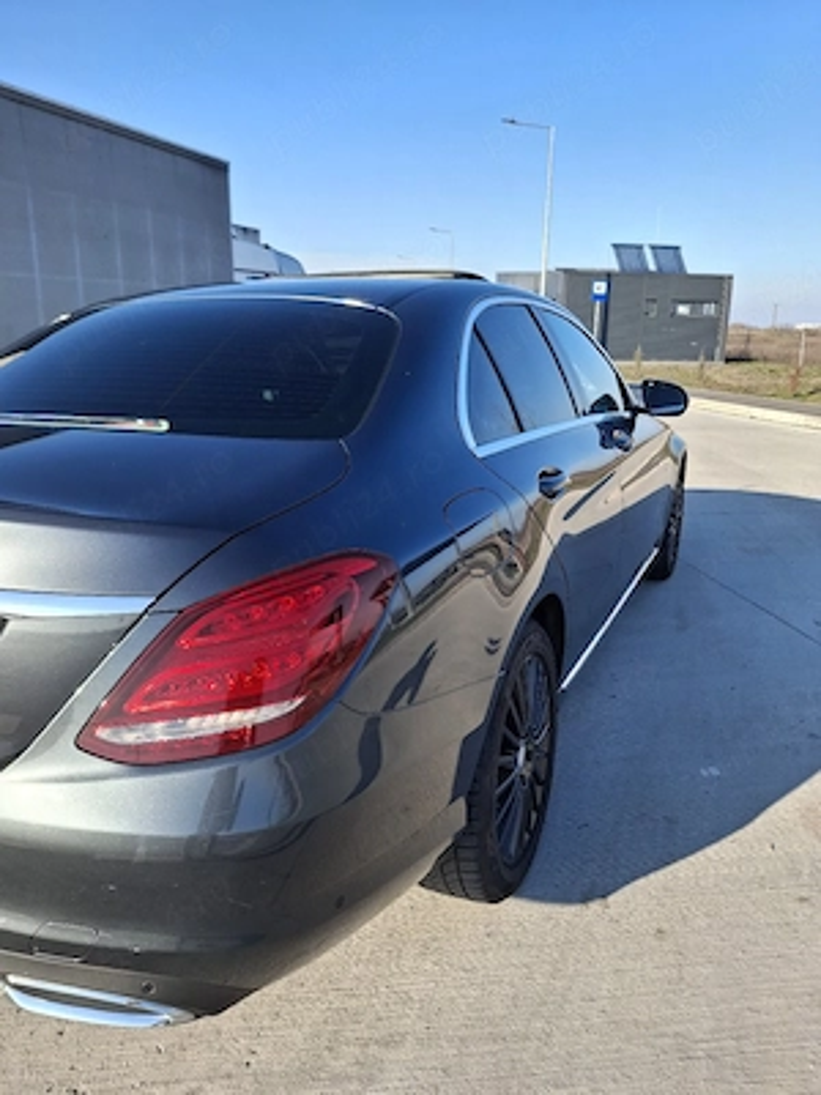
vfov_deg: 69.4
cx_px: 410
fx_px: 791
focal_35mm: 25
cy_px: 548
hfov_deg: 54.9
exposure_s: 1/1000
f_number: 1.8
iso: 32
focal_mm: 4.69
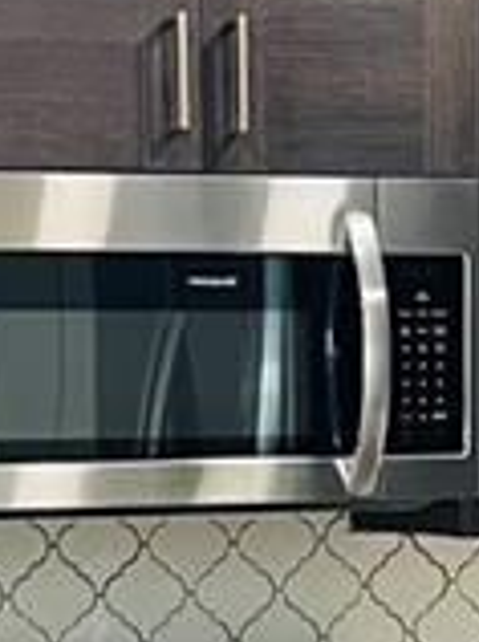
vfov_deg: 9.8
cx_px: 373
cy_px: 882
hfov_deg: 7.5
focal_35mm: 198
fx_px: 3663
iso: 100
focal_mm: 5.7
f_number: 1.5
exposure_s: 1/60
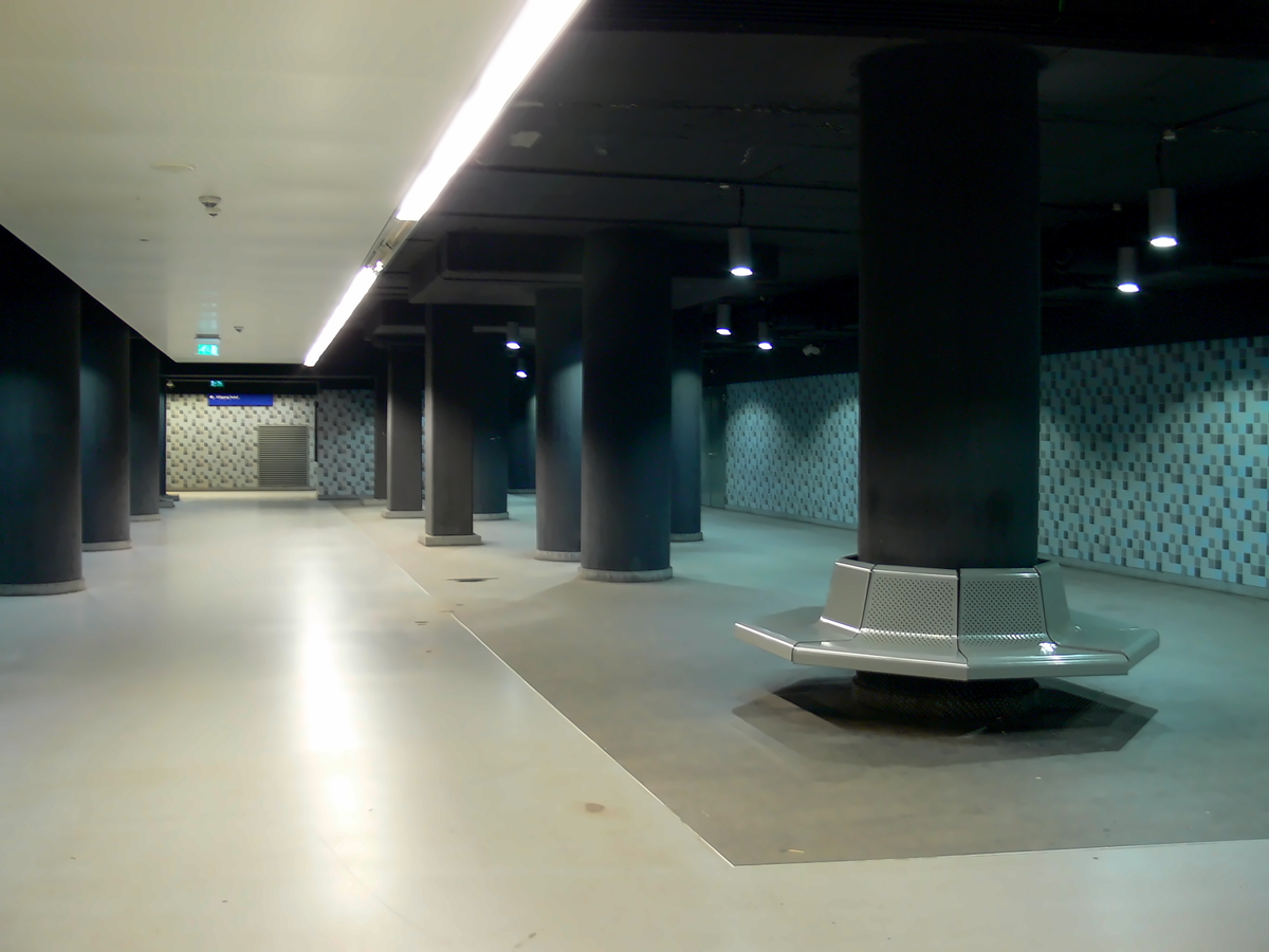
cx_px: 634
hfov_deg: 52.6
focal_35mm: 35
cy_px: 476
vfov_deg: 40.7
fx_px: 1283
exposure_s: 1/3.2
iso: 80
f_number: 3.2
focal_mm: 7.4
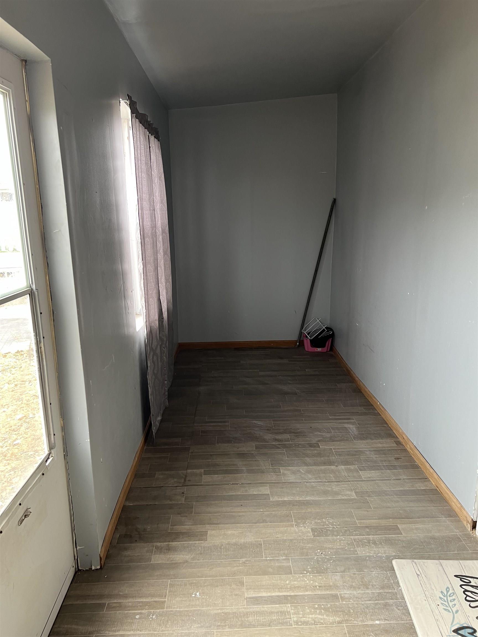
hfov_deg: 53.1
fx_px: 479
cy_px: 318
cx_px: 239
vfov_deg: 67.3
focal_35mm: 26
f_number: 1.5
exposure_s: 1/65
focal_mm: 5.7
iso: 125
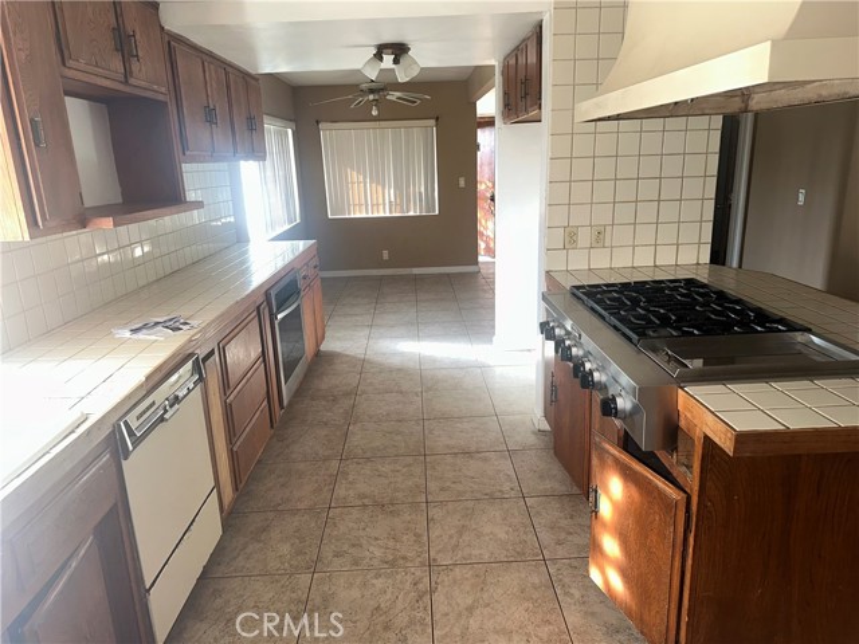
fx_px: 596
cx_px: 430
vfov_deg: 56.8
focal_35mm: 24
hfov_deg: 71.6
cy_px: 322
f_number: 1.78
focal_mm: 6.86
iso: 80
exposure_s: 1/24
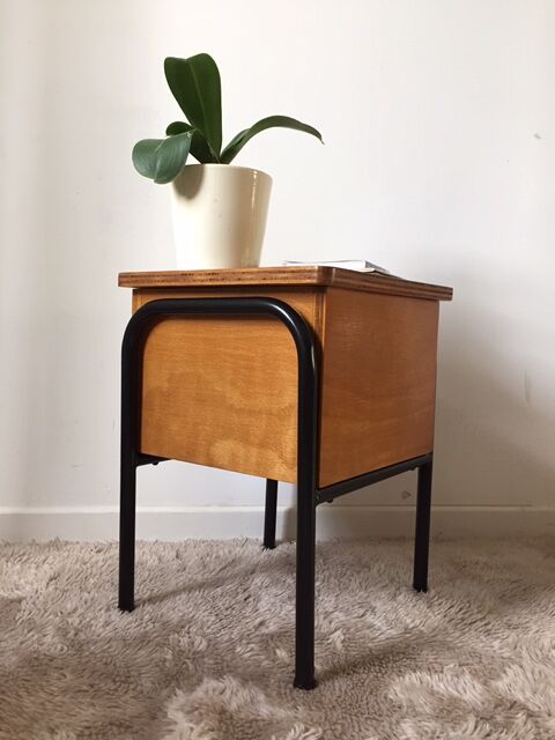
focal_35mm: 29
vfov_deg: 61.7
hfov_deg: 48.2
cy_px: 370
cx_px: 278
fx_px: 620
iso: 125
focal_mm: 4.15
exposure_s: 1/33
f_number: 2.2
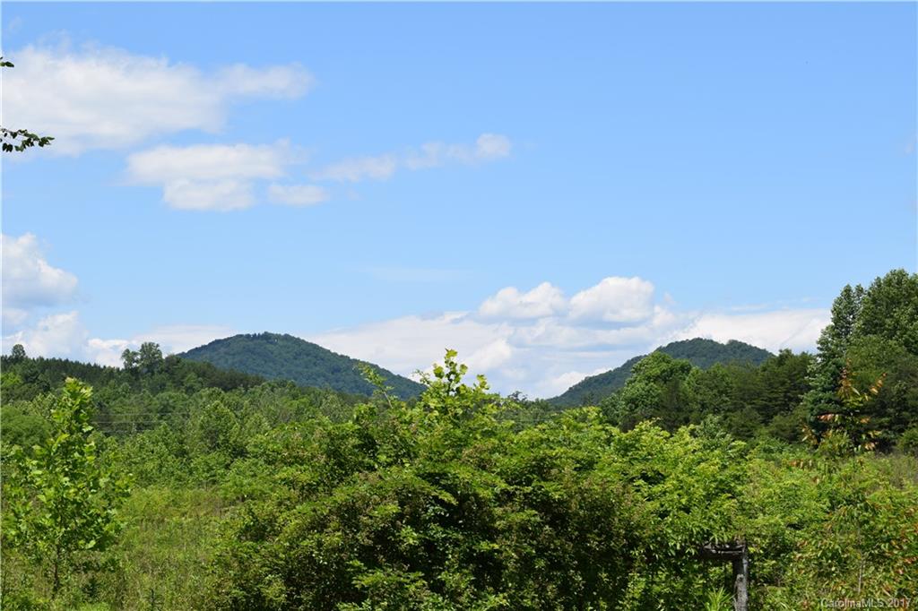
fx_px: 2103
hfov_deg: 24.6
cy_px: 306
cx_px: 459
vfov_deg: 16.5
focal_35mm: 82
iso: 200
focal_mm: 55
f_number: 10
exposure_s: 1/400
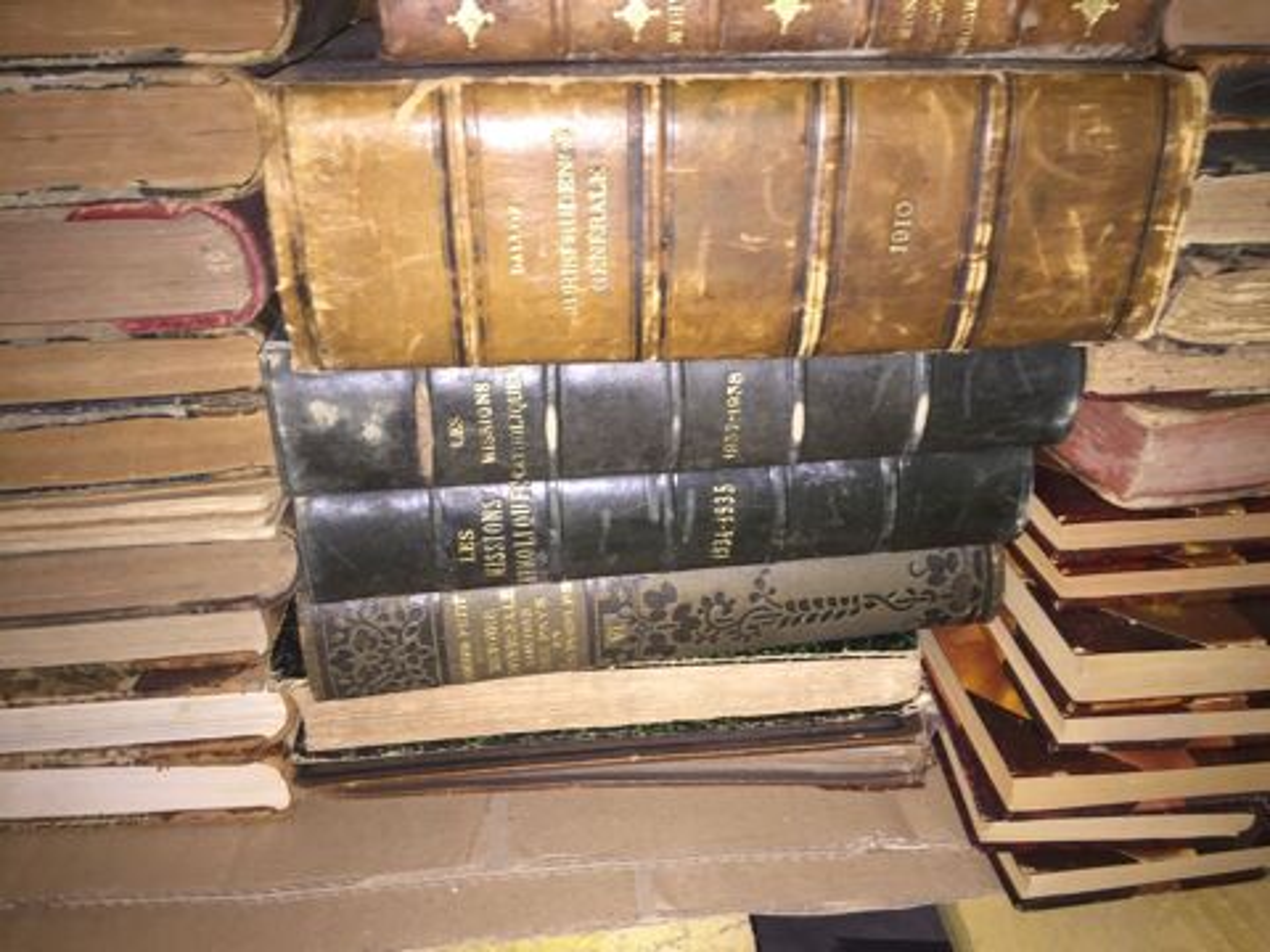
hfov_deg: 61.7
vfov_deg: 48.2
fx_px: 1064
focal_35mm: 29
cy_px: 476
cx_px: 635
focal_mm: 4.15
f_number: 2.2
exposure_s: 1/17
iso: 50
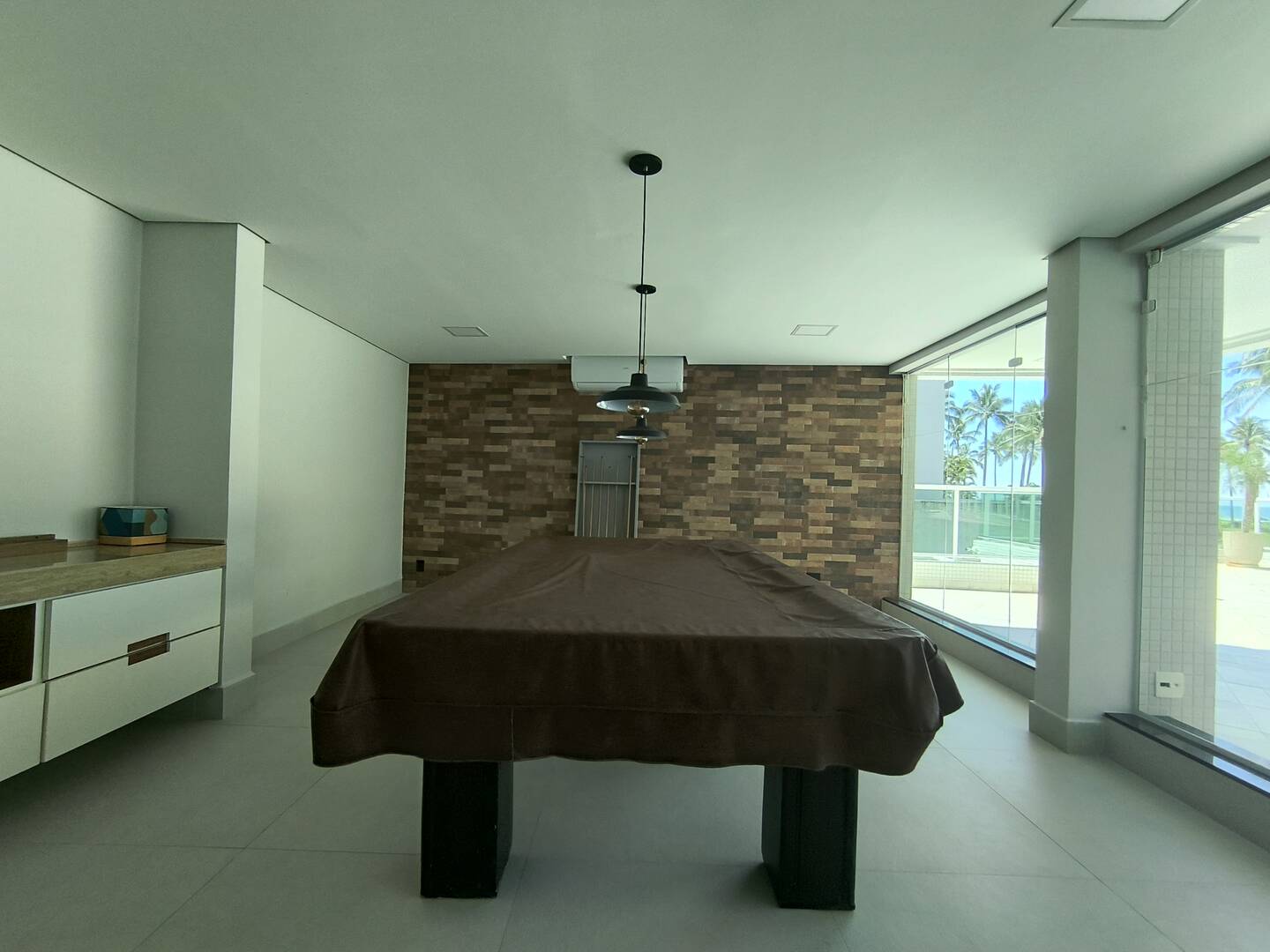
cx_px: 635
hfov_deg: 94.5
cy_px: 476
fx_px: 587
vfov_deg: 78.1
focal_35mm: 16
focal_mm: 1.65
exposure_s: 1/120
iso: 50
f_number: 2.2
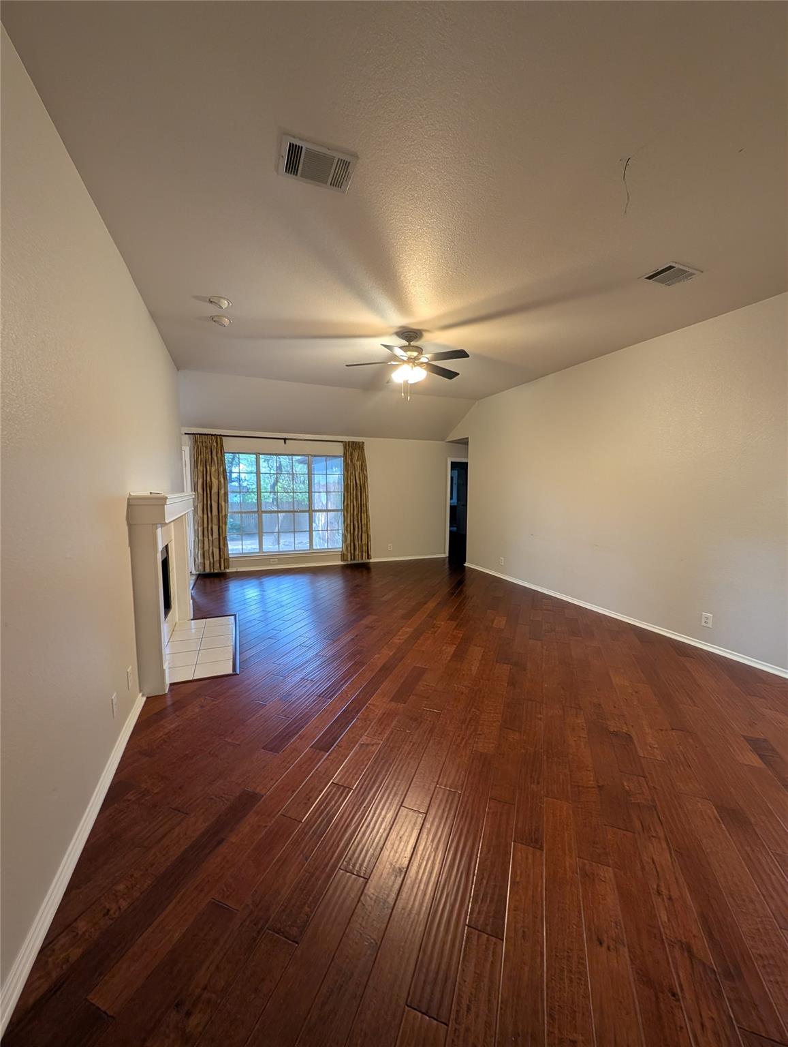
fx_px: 363
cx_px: 394
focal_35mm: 12
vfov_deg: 110.4
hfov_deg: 94.7
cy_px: 524
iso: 101
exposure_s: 1/24
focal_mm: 2.23
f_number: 1.95
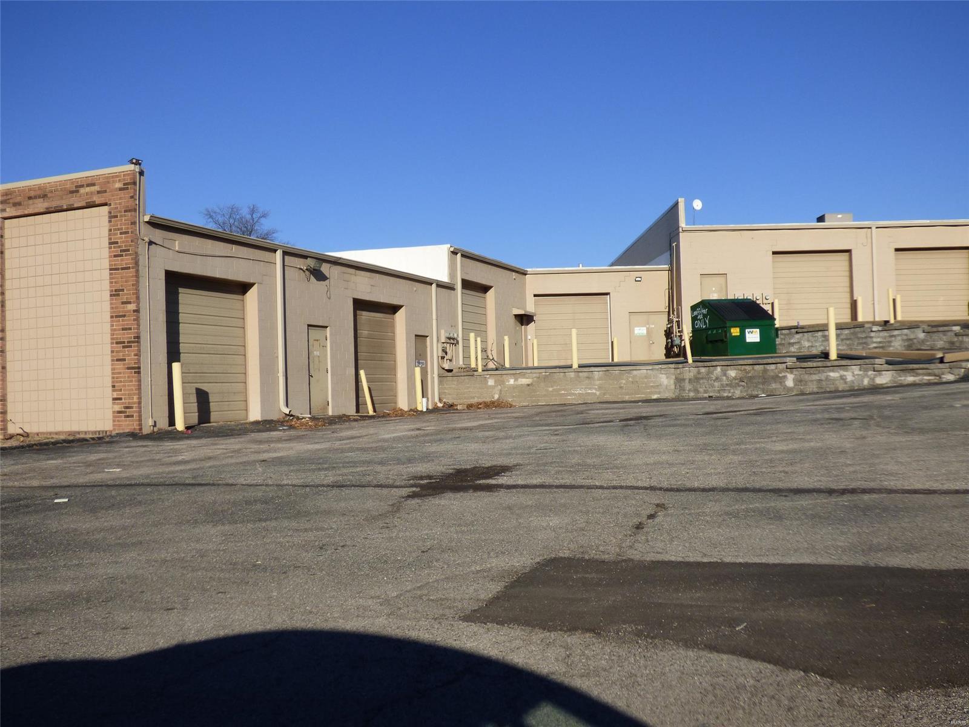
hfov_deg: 54.0
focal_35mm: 34
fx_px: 952
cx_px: 484
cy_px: 364
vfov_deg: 41.8
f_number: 3.4
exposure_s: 1/2000
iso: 100
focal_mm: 5.97
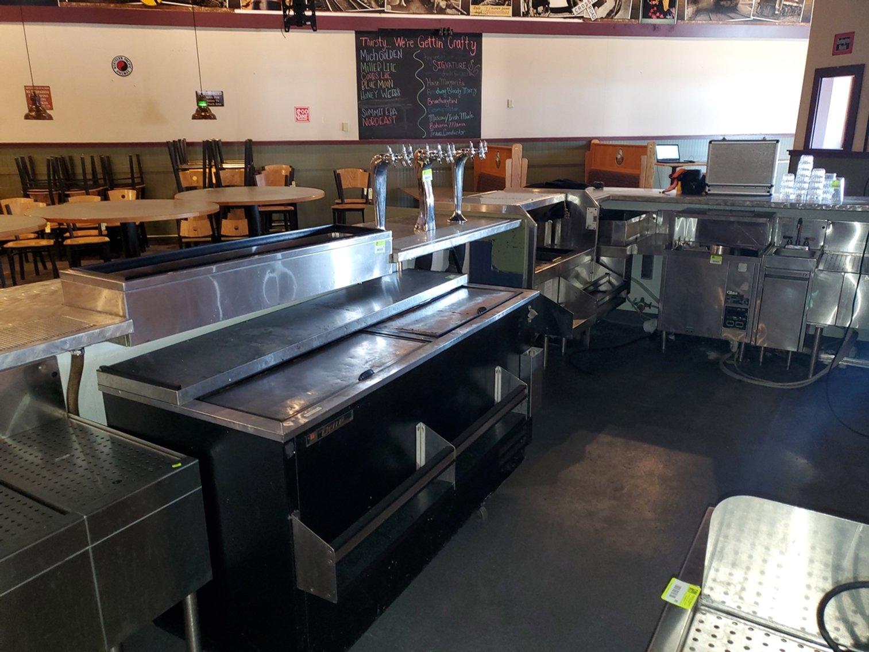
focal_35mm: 26
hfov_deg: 67.3
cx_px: 434
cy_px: 326
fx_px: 653
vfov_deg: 53.1
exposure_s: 1/13
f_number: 1.5
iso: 160
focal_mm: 4.3
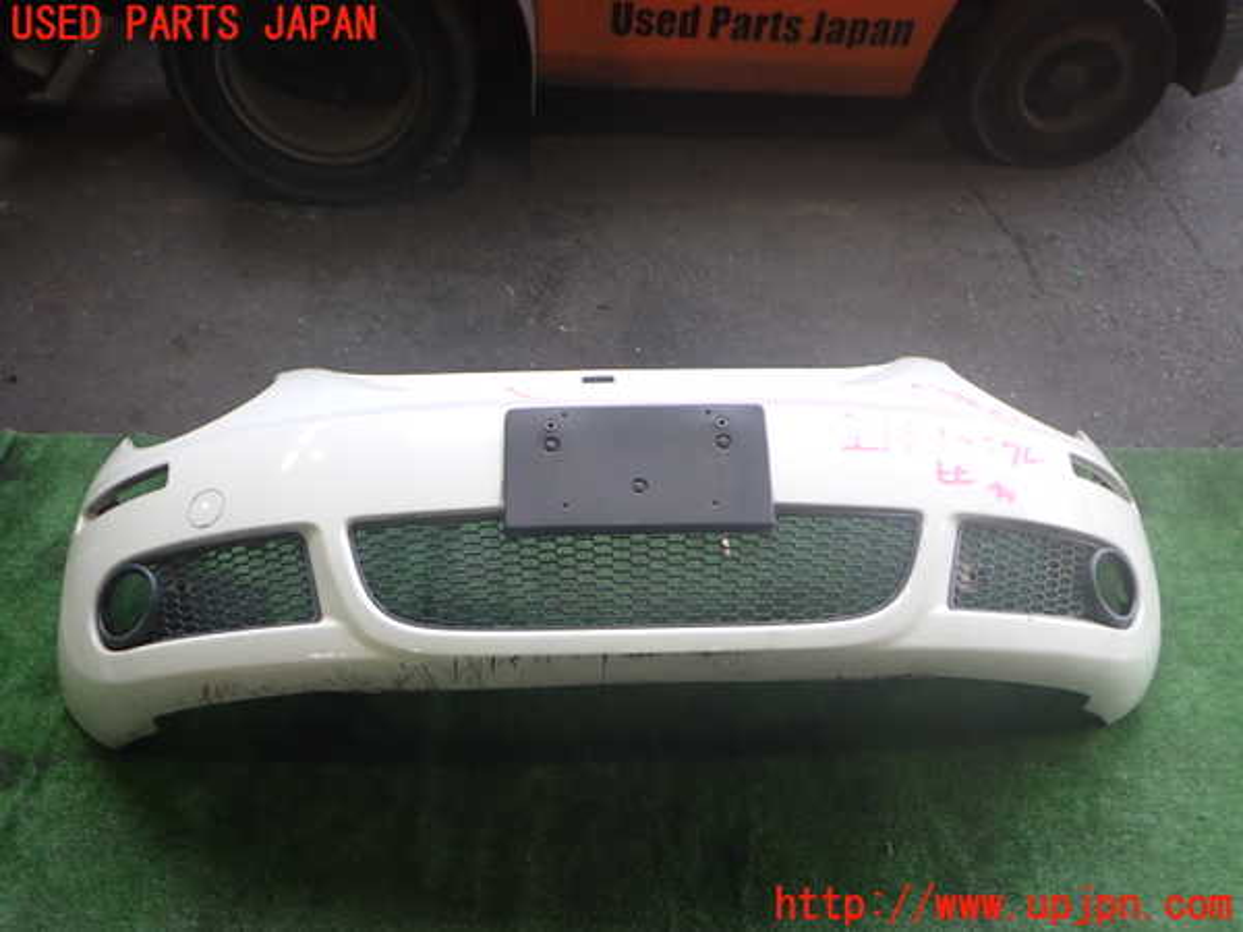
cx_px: 622
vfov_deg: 46.8
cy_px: 466
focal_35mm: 30
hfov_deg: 60.0
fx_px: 1077
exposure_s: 1/100
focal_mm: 5.4
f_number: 2.3
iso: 200
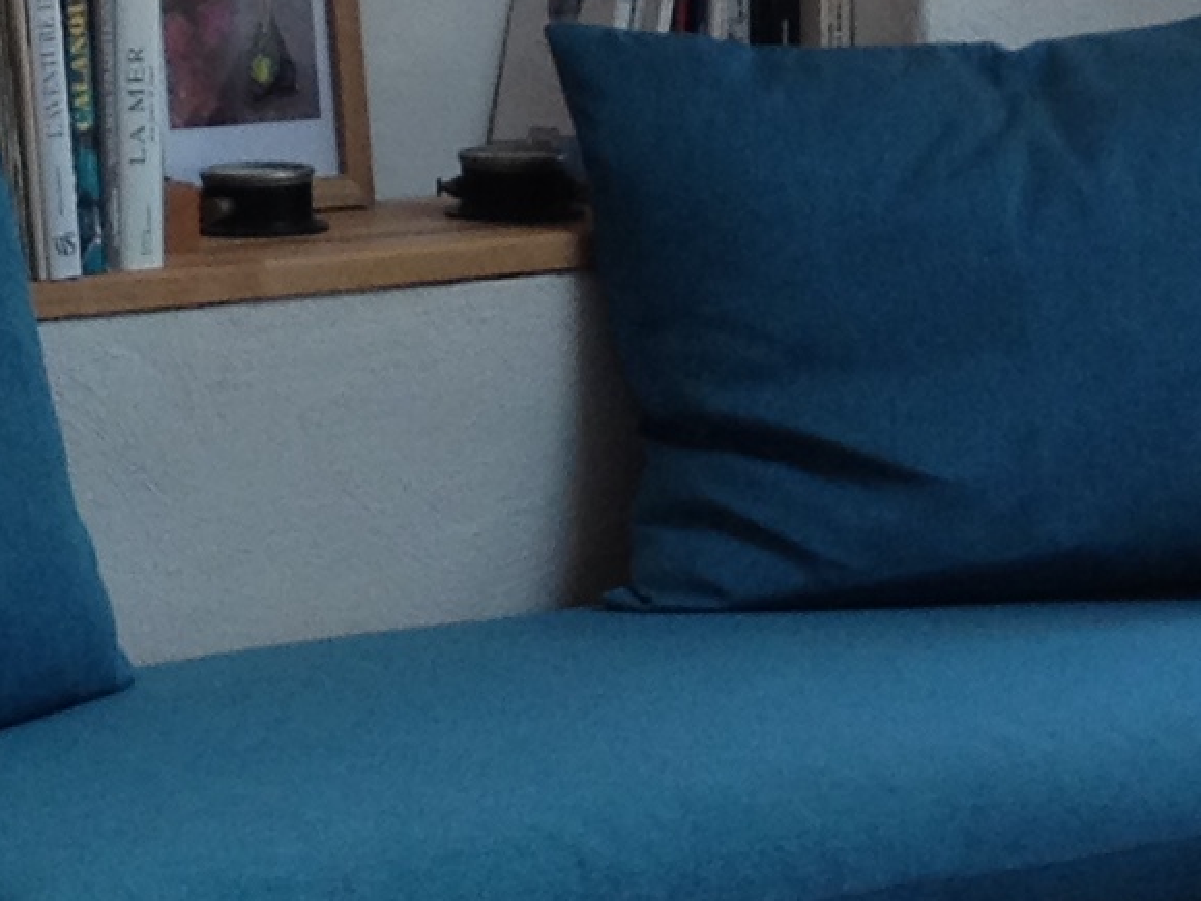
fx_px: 6835
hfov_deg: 10.0
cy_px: 280
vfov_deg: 7.5
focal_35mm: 197
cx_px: 741
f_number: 2.4
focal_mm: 4.28
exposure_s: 1/40
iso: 50
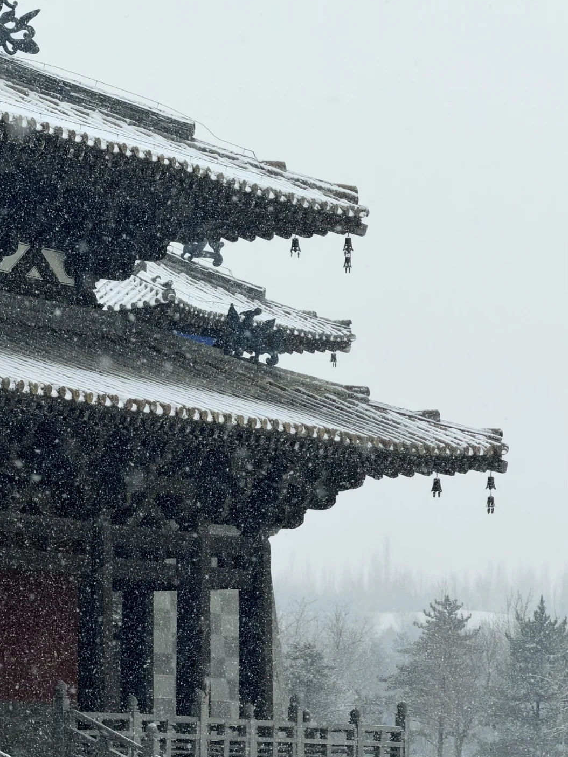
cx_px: 278
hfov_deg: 7.2
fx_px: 4484
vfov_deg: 9.7
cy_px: 385
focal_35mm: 205
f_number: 2.8
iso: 40
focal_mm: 16.89
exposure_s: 1/297
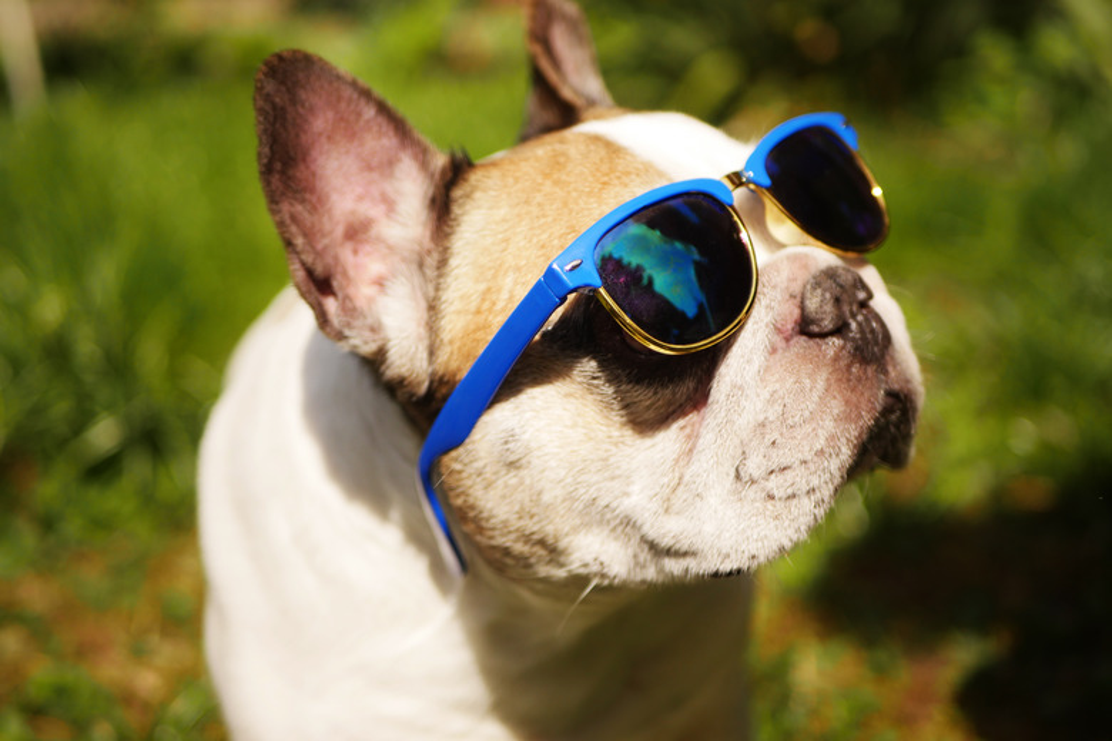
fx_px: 1575
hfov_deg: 38.9
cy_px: 370
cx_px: 556
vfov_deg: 26.5
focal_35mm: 51
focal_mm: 25
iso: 200
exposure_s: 1/5000
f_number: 1.7
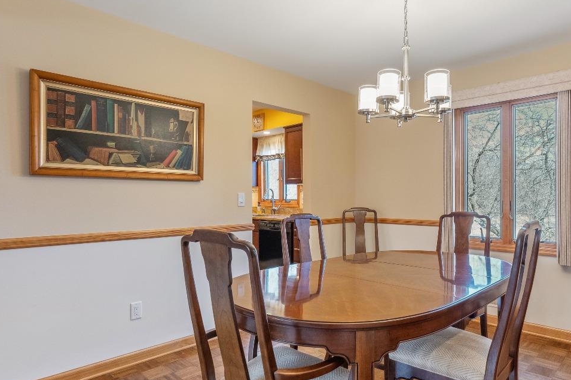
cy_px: 200
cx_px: 308
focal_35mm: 22
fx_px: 349
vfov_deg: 57.2
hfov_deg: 78.5
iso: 1600
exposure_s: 1/50
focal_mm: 14
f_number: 8
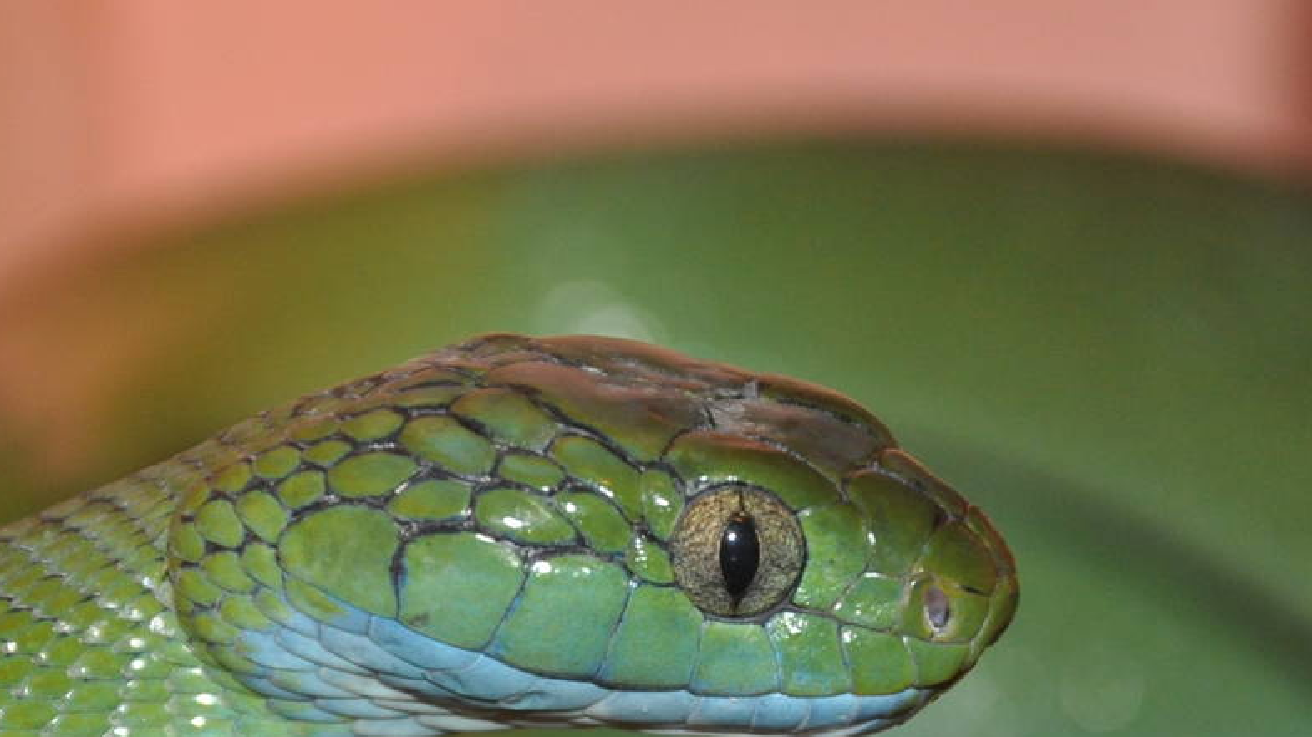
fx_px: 11688
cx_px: 542
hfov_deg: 6.4
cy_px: 698
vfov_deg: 3.6
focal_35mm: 336
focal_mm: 105
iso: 800
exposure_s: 1/60
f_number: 5.6
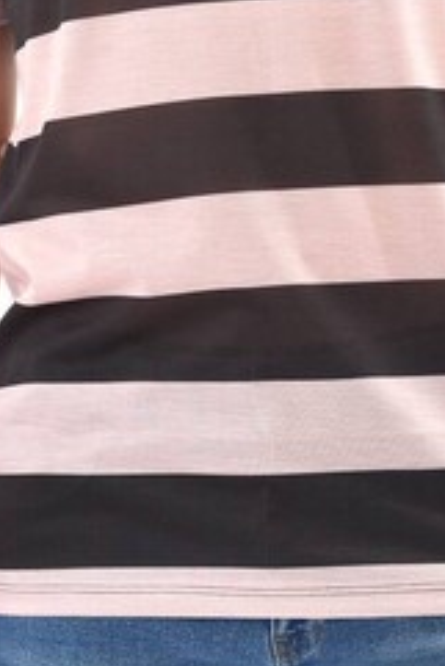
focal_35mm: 361
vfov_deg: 5.7
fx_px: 6683
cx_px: 265
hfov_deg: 3.8
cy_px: -122
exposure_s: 1/160
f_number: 7.1
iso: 100
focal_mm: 116
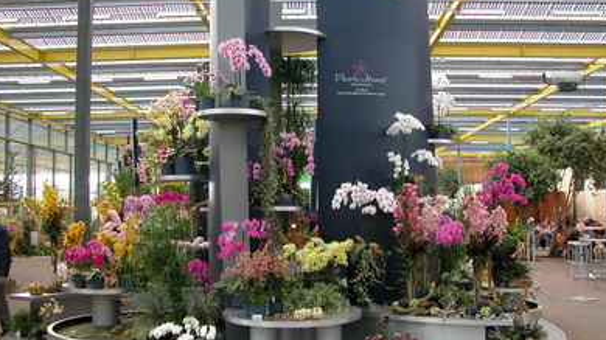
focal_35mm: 38
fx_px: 610
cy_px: 191
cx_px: 301
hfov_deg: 52.8
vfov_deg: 31.1
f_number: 2.8
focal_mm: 8.9
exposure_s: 1/46.4
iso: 100
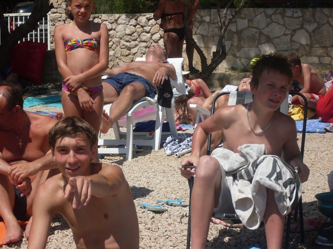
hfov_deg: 17.3
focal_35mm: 114
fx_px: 1097
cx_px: 166
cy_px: 124
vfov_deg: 13.0
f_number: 5.2
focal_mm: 18.9
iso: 80
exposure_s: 1/750
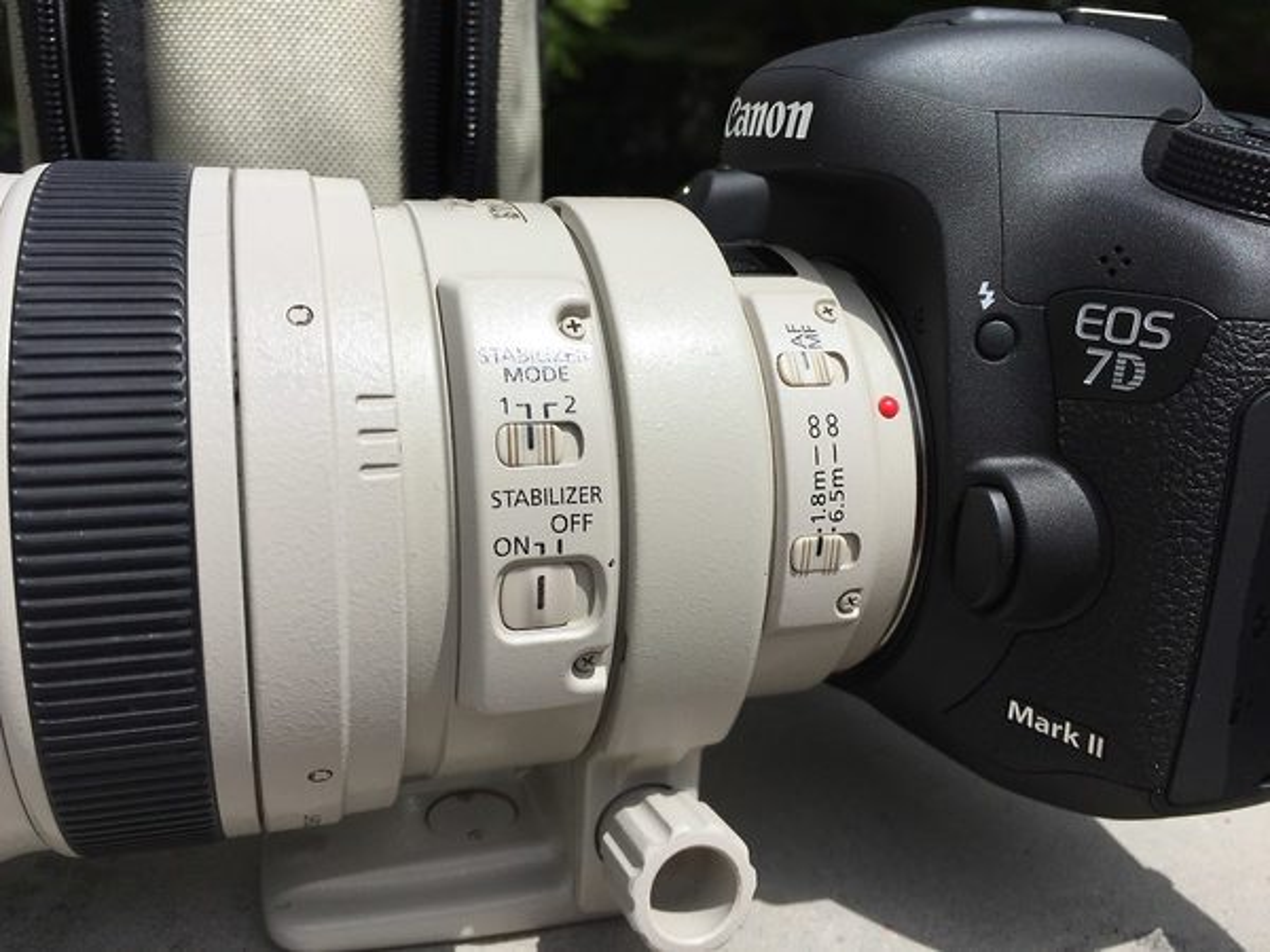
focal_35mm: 29
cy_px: 476
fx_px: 1064
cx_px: 635
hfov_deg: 61.7
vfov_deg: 48.2
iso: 32
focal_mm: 4.15
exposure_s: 1/4405
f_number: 2.2
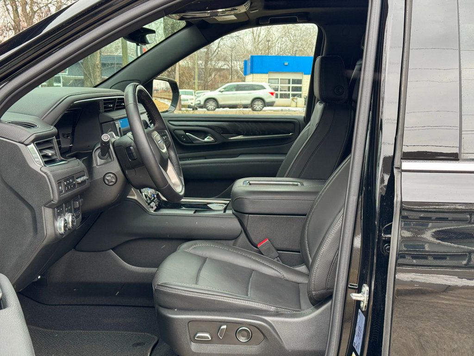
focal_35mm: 48
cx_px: 237
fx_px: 657
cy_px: 178
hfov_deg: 39.7
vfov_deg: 30.3
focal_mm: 6.76
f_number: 1.78
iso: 100
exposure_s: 1/76
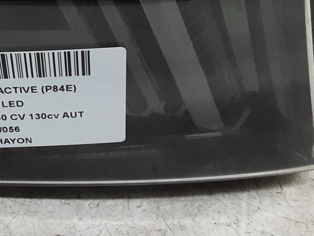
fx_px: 626
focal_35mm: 69
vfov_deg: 21.1
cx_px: 17
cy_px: 49
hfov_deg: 26.9
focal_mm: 2.91
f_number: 1.9
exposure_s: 1/50
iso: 160
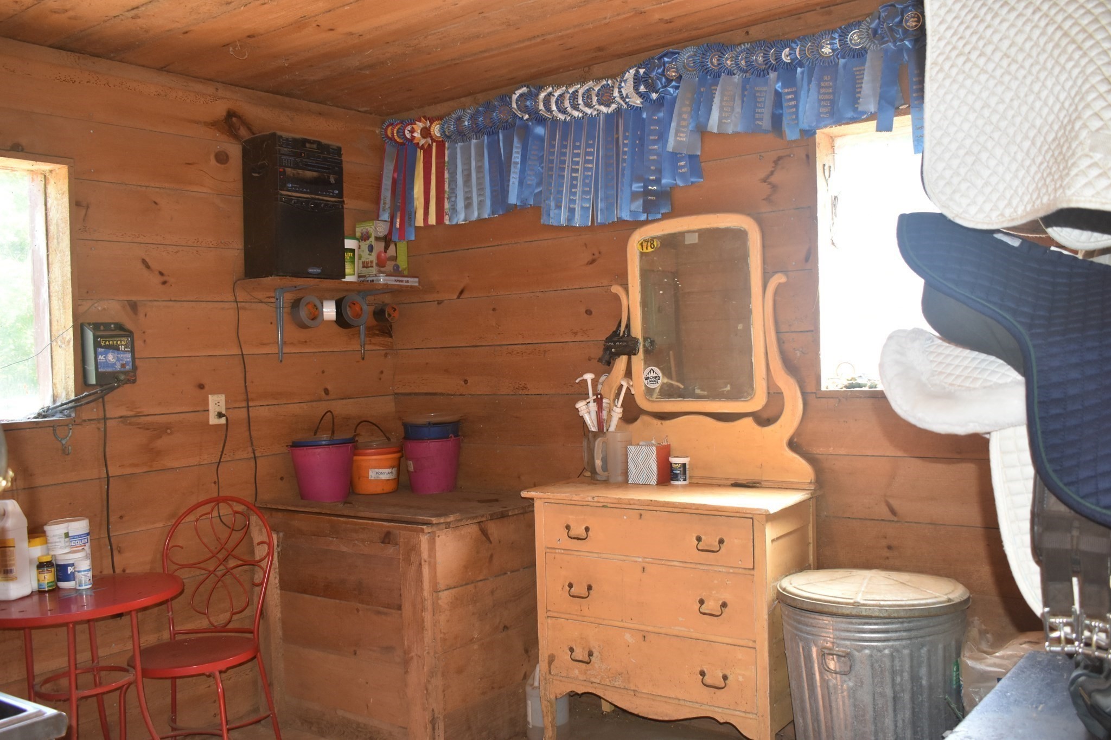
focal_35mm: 32
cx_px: 556
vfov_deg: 41.7
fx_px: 972
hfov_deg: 59.5
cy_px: 370
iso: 800
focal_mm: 21
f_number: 5
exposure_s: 1/100
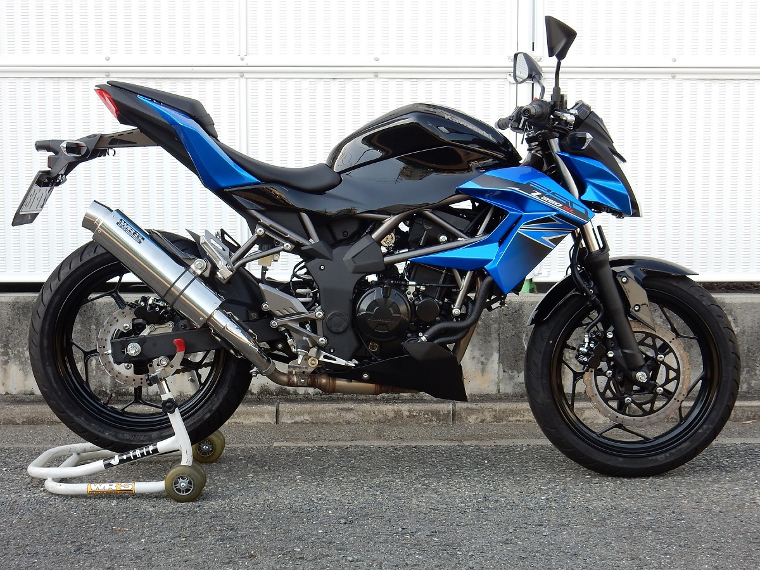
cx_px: 380
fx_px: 1317
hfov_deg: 32.2
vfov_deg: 24.4
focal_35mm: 60
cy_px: 285
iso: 125
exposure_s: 1/125
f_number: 4.5
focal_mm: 10.7
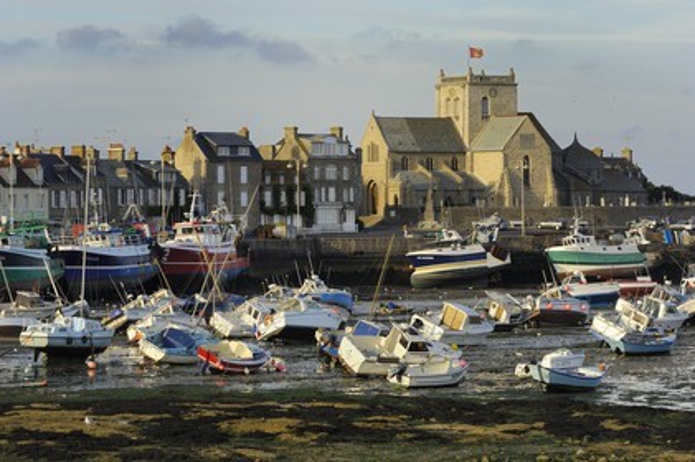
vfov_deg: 7.9
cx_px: 348
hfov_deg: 11.8
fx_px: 3356
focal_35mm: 174
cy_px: 231
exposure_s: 1/125
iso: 100
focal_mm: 116
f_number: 6.3
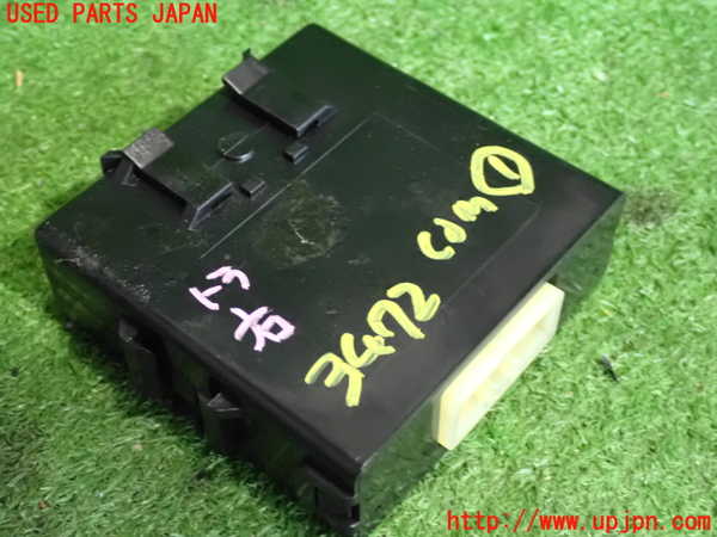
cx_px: 358
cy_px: 268
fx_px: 1119
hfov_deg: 35.5
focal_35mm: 54
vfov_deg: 27.0
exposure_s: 1/25
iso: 1600
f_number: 3.3
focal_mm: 9.65
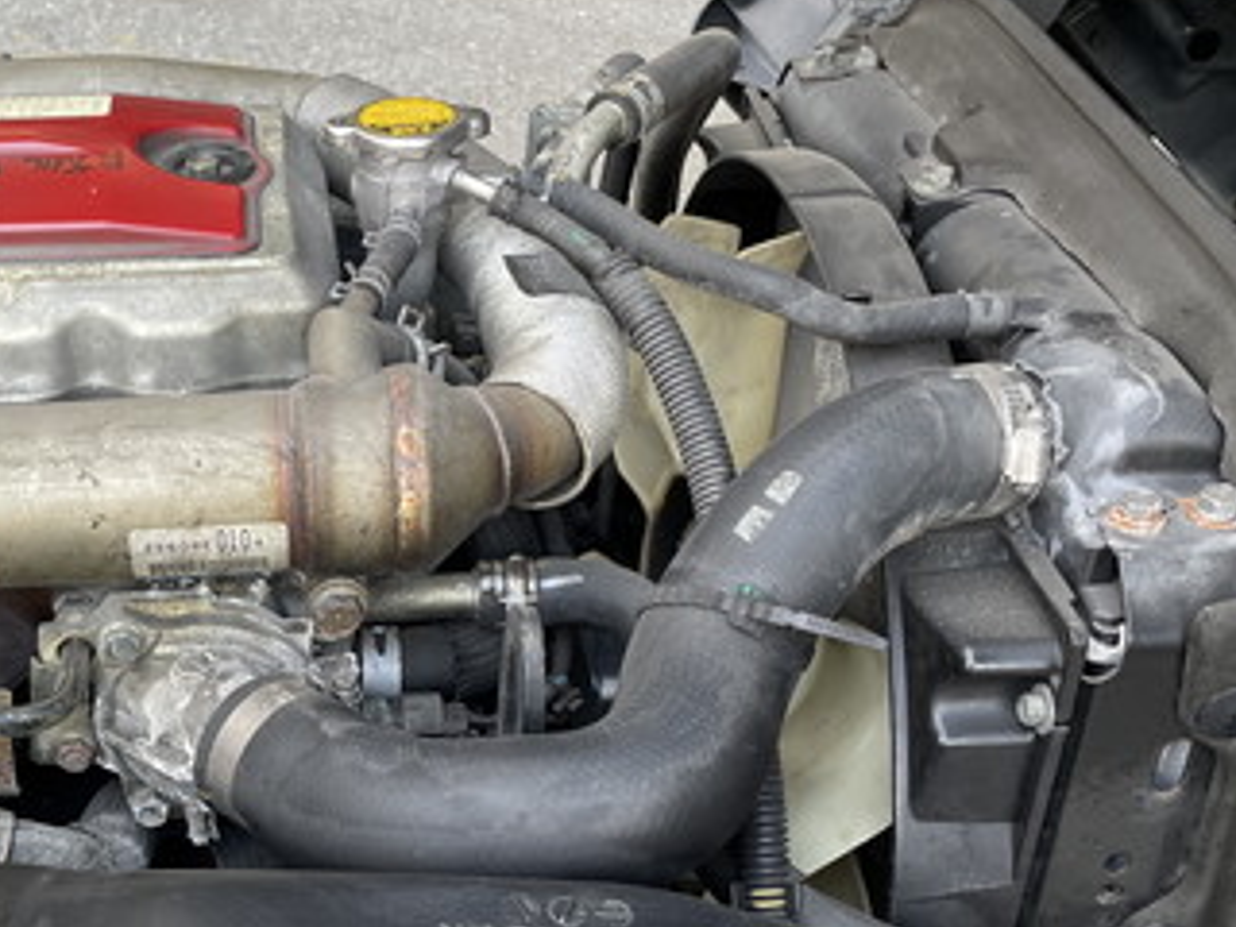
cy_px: 715
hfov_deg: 35.3
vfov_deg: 27.6
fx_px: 1857
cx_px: 197
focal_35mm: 52
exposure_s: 1/121
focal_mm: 4.2
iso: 64
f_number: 1.6
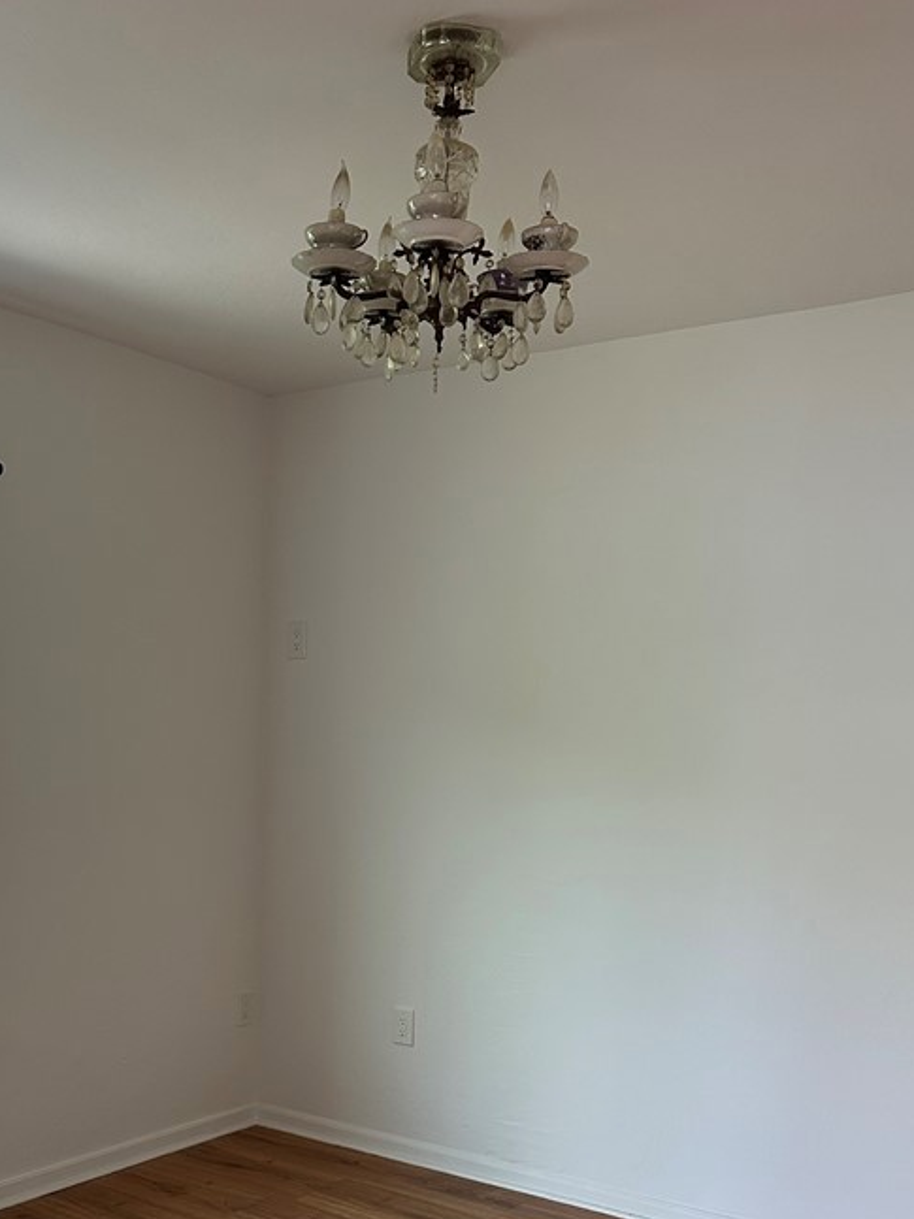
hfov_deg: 37.4
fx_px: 1338
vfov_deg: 46.8
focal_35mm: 38
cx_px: 322
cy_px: 950
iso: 250
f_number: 1.78
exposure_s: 1/116
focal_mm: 6.86
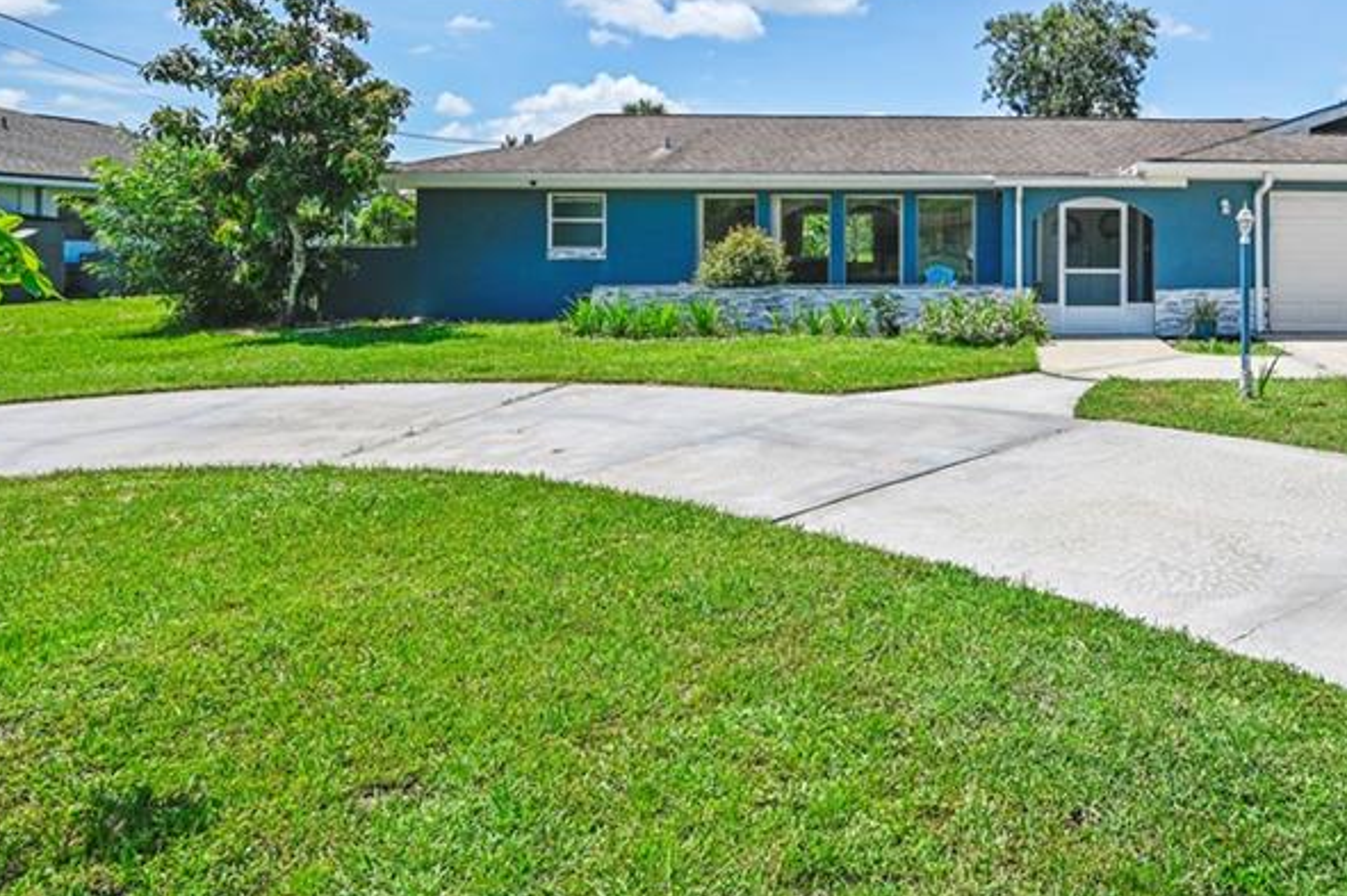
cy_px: 236
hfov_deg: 62.4
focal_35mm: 27
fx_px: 1004
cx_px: 1064
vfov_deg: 46.5
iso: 100
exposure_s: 1/500
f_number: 8
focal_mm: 15.5
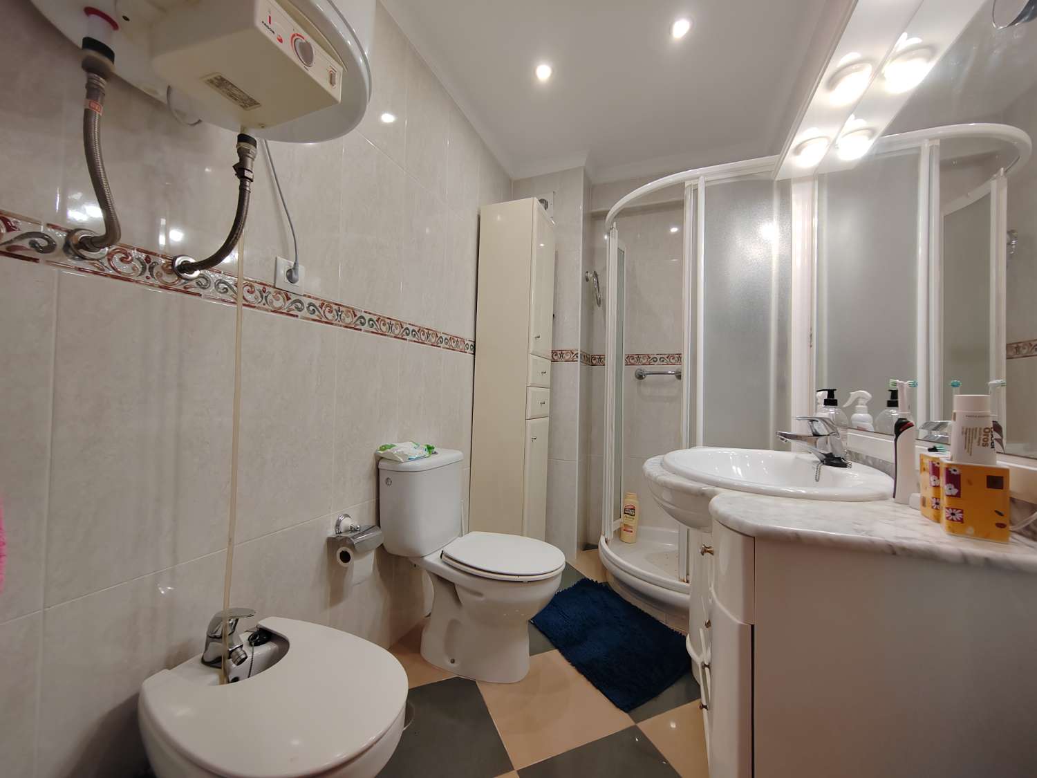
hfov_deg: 106.2
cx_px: 518
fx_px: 389
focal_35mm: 13
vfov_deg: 89.9
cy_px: 389
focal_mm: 2.16
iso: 250
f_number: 2.2
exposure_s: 1/50
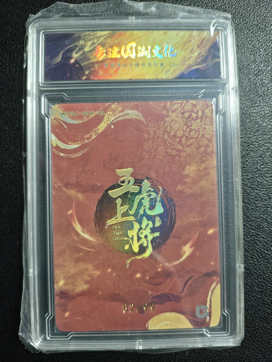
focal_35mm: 26
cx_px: 136
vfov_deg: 67.3
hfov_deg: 53.1
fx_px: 272
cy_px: 181
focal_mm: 4.94
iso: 160
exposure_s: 1/50
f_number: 1.5
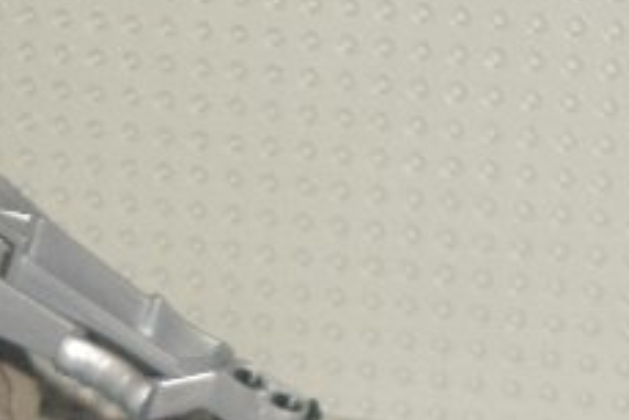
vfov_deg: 7.5
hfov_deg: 11.3
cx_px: -11
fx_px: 3147
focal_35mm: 180
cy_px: 596
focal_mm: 10.2
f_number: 3.5
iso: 100
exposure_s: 1/60
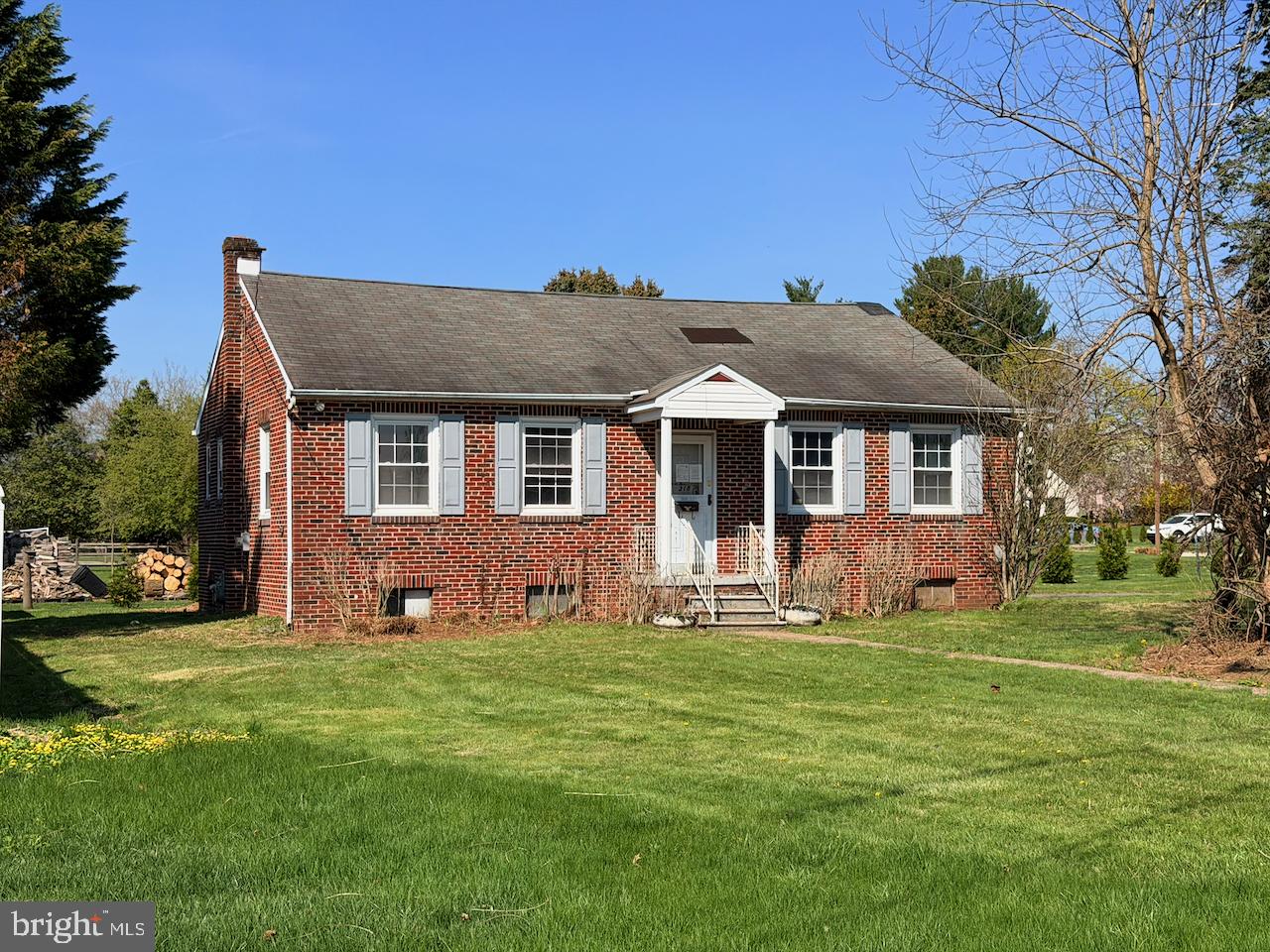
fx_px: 1761
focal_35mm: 48
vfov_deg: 30.3
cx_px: 635
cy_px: 476
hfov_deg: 39.7
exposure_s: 1/5587
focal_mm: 6.76
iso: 64
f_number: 1.78
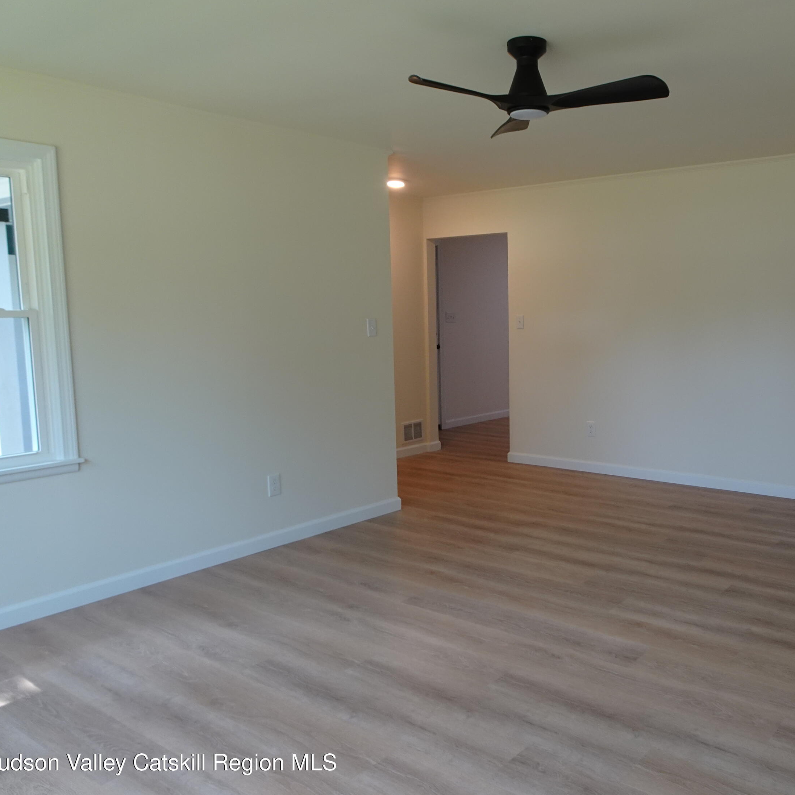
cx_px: 523
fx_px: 754
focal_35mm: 29
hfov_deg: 54.6
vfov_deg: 55.6
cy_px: 392
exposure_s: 1/30
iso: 100
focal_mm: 4.25
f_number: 3.5
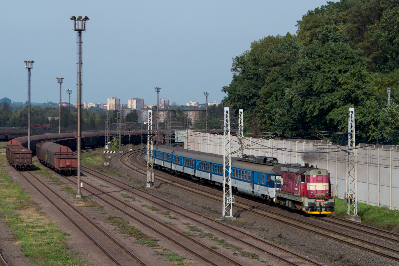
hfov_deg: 18.8
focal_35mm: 109
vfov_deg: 12.6
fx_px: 1208
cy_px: 133
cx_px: 200
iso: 200
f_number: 8
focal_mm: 72.5
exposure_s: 1/800
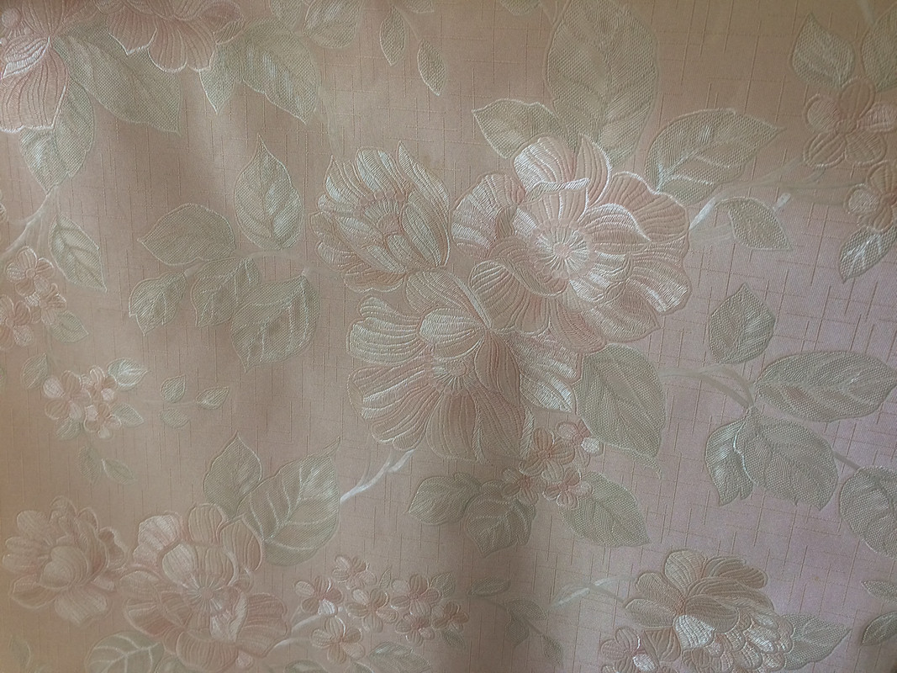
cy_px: 336
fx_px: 751
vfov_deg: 48.2
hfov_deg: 61.7
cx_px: 448
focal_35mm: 29
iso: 50
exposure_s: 1/33
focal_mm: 4.15
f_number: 2.2
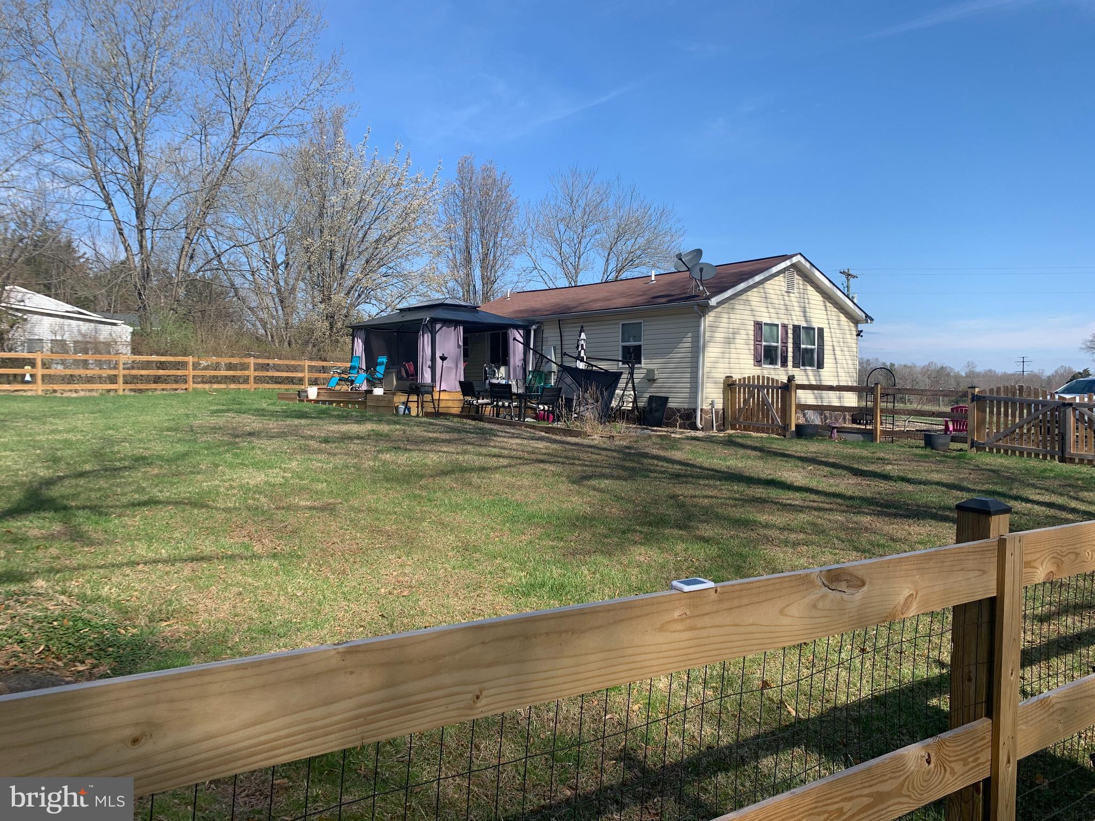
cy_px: 410
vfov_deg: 53.1
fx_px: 822
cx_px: 548
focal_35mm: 26
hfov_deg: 67.3
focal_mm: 4.25
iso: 25
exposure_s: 1/1779
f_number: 1.8
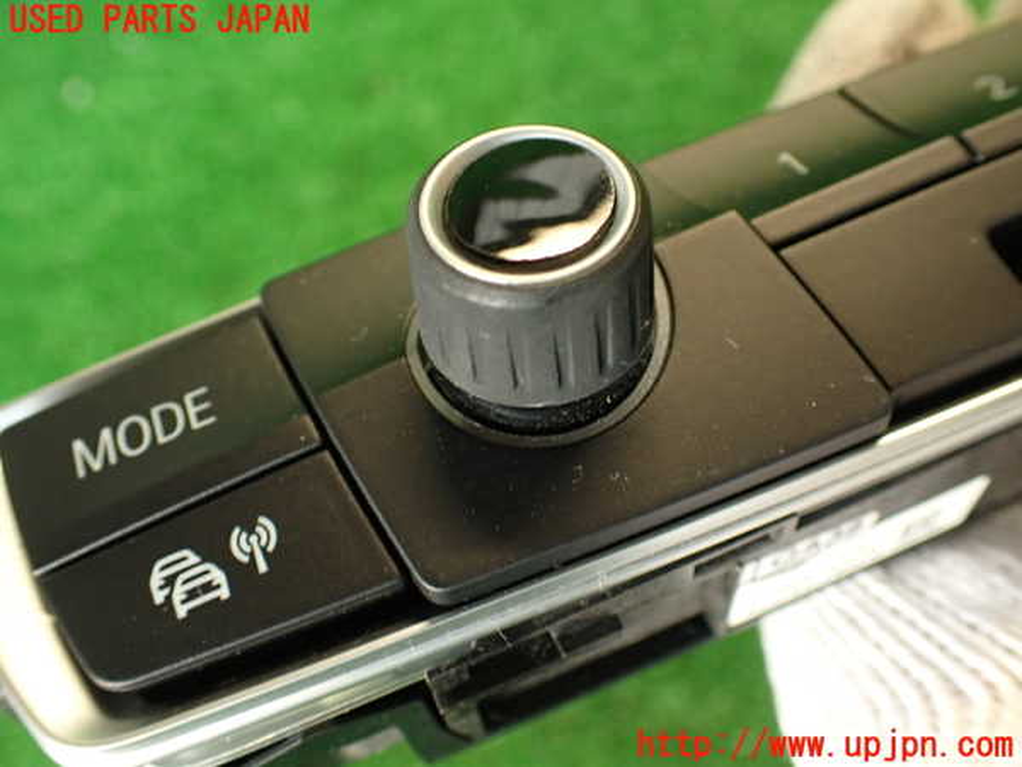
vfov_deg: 44.2
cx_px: 511
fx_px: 945
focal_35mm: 32
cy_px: 384
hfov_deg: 56.8
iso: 250
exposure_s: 1/30
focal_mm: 5.79
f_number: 2.4
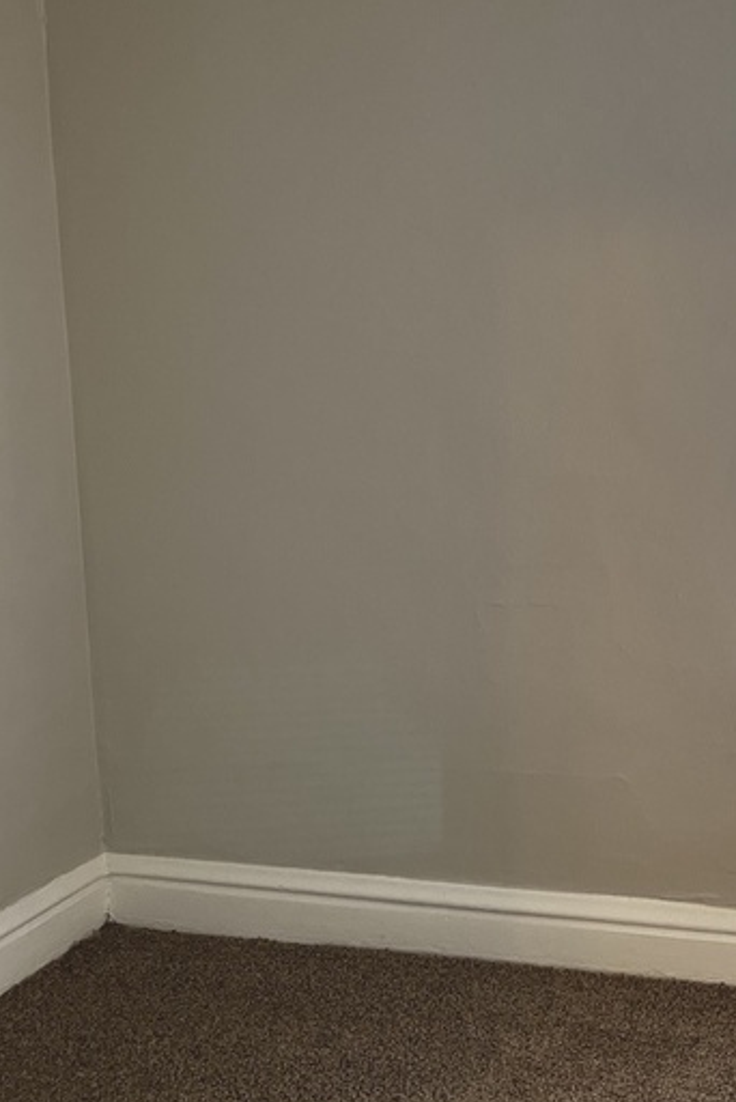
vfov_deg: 34.8
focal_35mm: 57
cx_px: 648
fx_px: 1746
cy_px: 396
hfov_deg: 23.3
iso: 100
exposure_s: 1/120
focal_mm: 5.1
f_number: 1.6
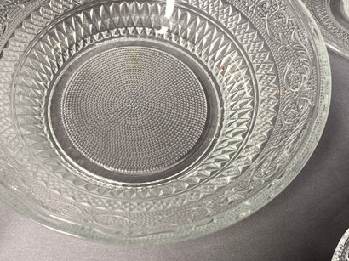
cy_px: 96
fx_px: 403
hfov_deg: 46.0
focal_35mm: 40
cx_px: 114
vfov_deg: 35.7
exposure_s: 1/120
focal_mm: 4.25
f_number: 1.8
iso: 125
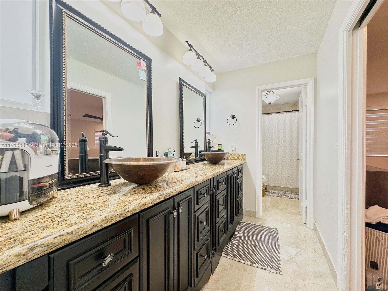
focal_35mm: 14
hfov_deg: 102.1
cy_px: 146
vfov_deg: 85.7
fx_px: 157
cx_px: 194
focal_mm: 2.22
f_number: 2.2
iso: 80
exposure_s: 1/120
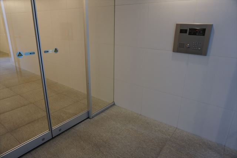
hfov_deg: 73.7
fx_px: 158
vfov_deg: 53.2
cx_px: 118
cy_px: 79
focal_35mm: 24
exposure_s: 1/160
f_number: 4
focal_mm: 16
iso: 1250
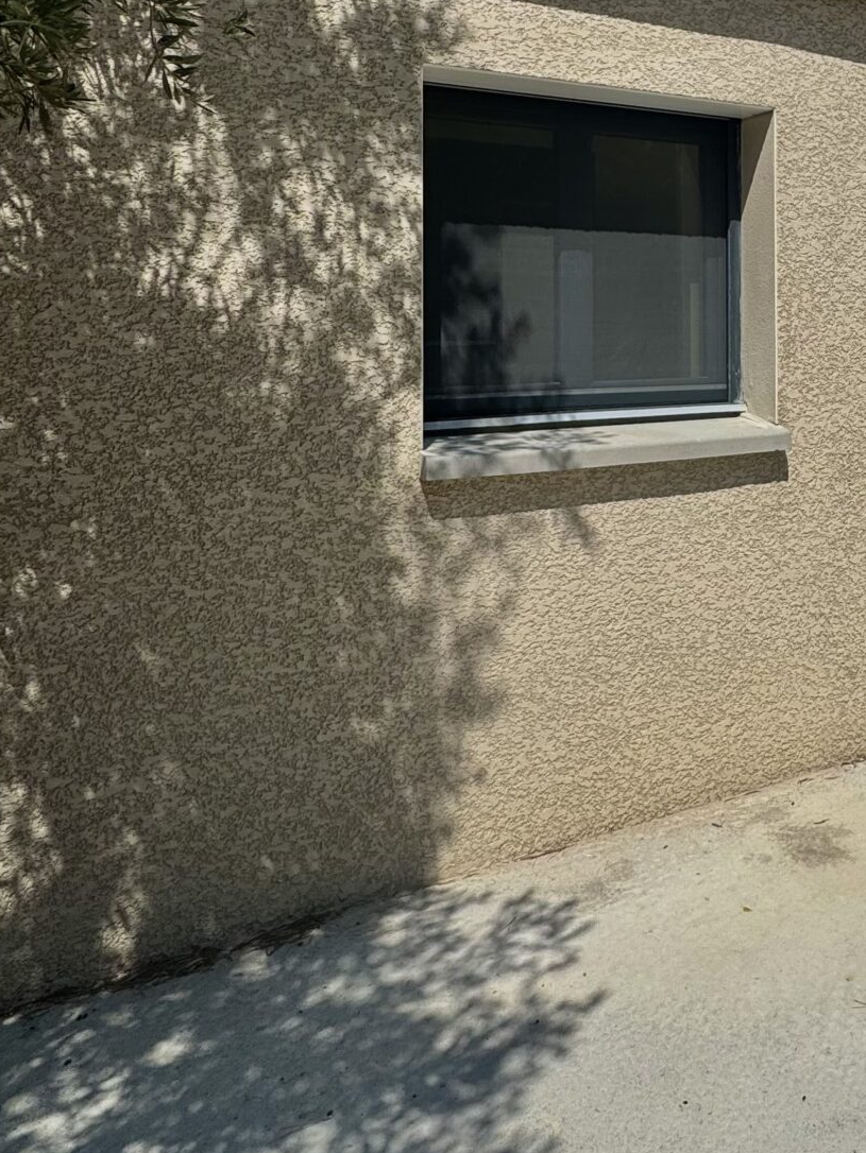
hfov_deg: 39.7
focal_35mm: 33
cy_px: 302
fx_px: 1100
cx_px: 786
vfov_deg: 53.1
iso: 40
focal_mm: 2.22
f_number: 2.2
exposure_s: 1/3906
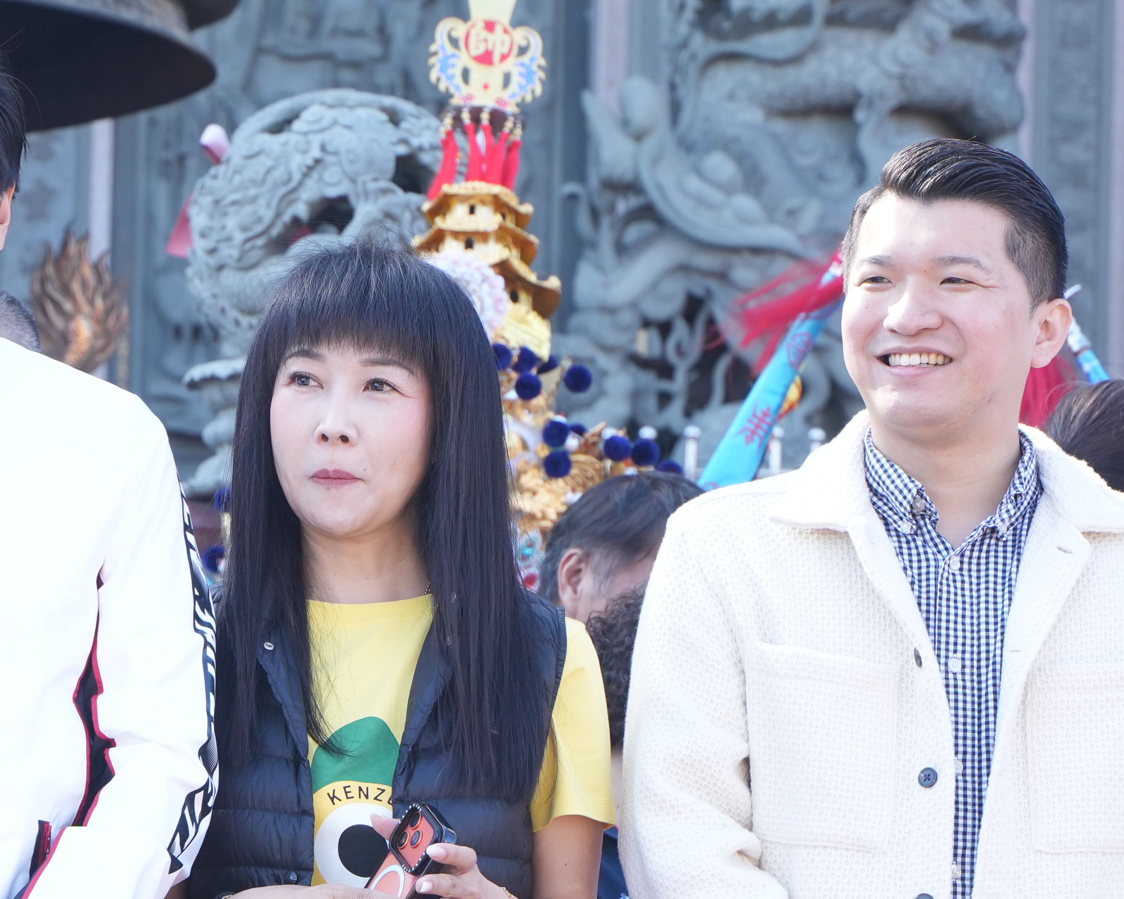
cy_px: 494
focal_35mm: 221
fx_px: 7352
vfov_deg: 7.0
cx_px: 24
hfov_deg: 8.7
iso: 400
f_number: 5.6
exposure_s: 1/200
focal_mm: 75
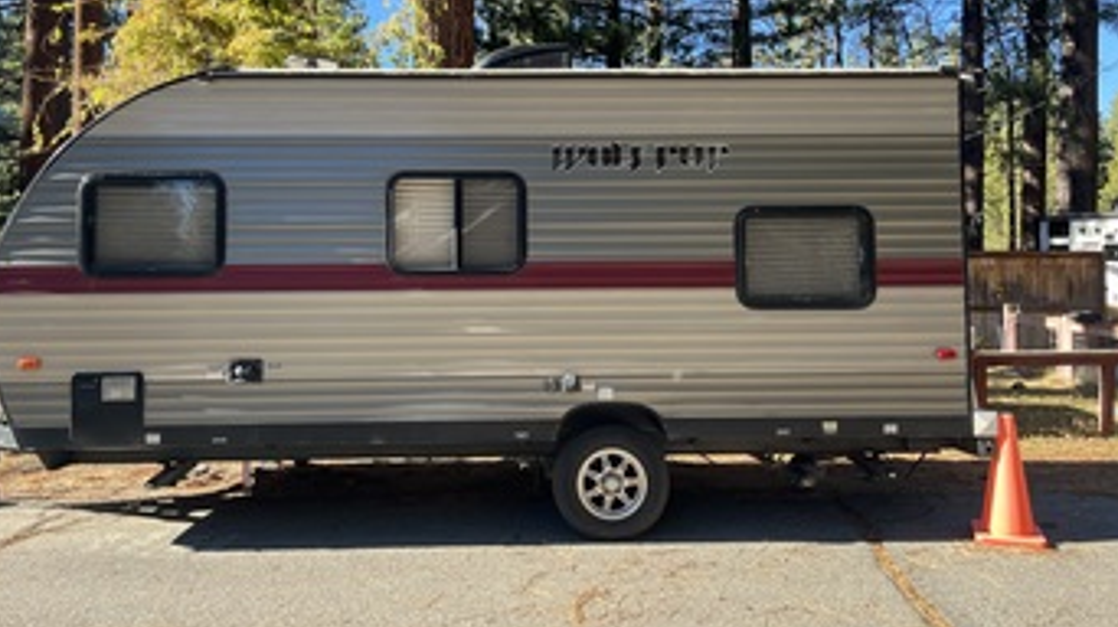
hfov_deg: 66.1
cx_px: 549
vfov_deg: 39.9
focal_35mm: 29
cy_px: 243
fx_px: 859
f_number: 1.6
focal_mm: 5.1
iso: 50
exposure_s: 1/504
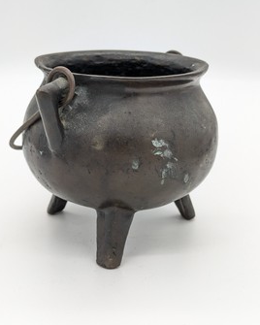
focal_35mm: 56
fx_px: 539
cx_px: 127
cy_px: 137
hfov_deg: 27.1
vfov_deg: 33.5
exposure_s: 1/184
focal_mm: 6.81
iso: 48
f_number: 1.85
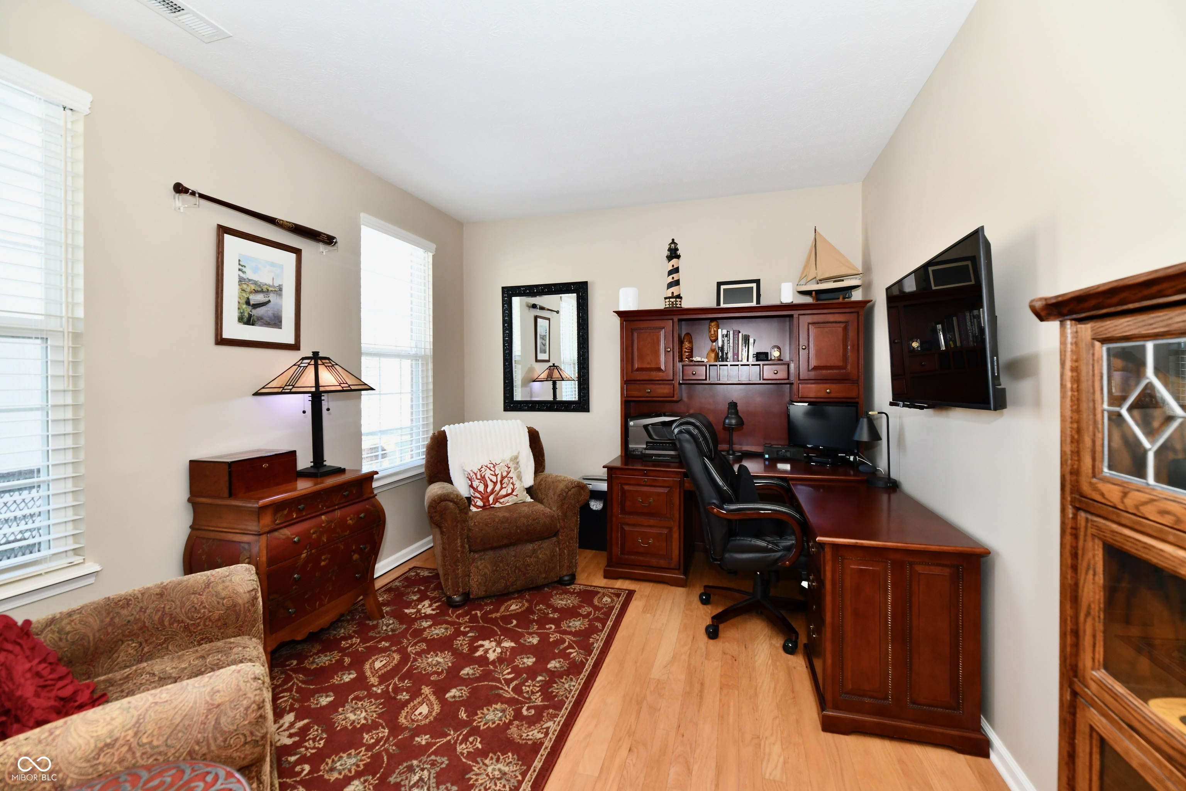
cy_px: 396
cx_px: 593
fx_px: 461
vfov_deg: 81.2
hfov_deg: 104.3
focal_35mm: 14
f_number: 6.3
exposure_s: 1/60
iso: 640
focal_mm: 14
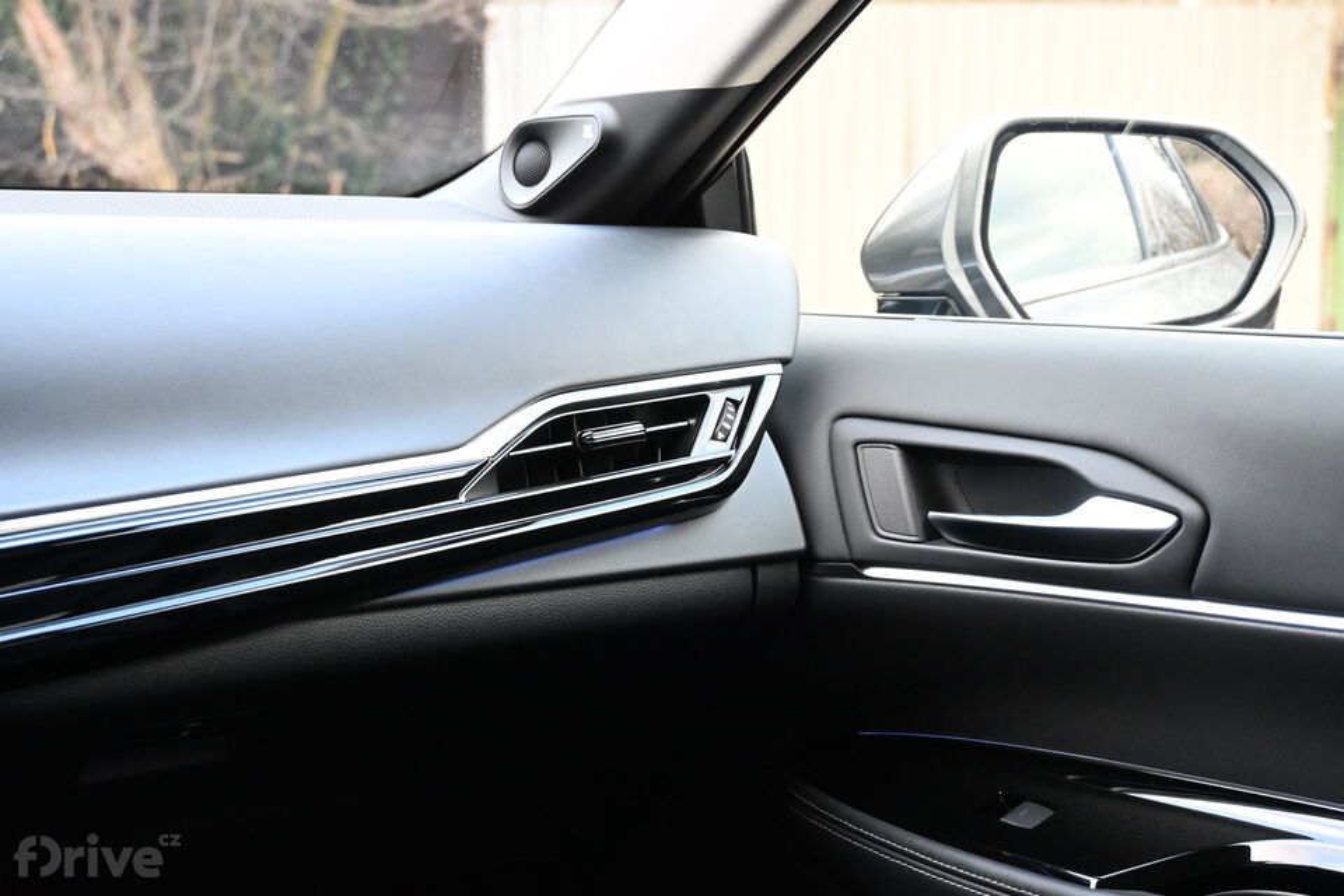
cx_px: 672
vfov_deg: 22.6
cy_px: 448
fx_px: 2240
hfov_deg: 33.4
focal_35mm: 60
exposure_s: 1/125
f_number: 5.6
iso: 3200
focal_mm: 40
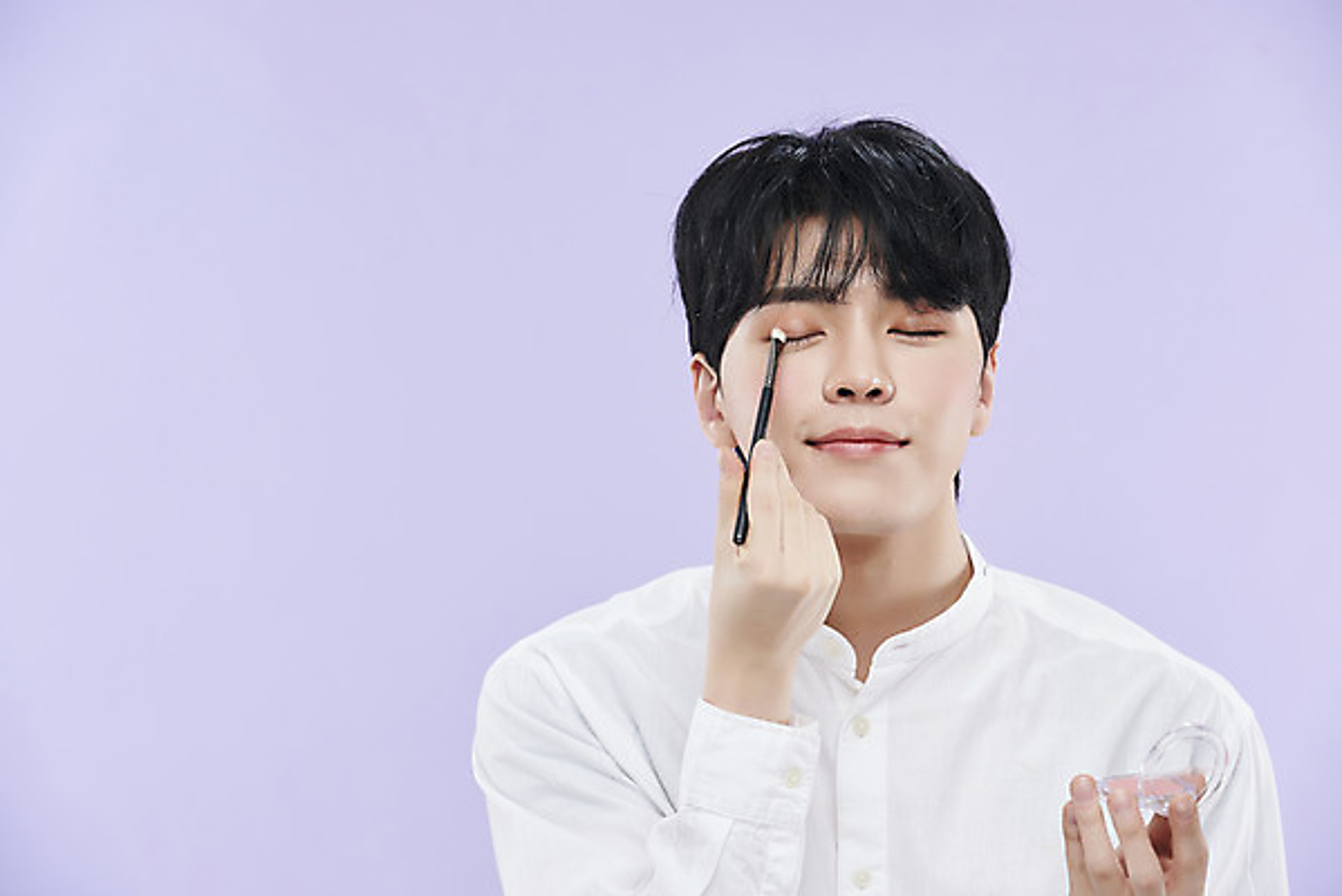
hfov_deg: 14.1
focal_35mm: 145
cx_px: 671
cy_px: 448
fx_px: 5408
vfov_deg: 9.5
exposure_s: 1/125
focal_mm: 145
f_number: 8
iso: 31
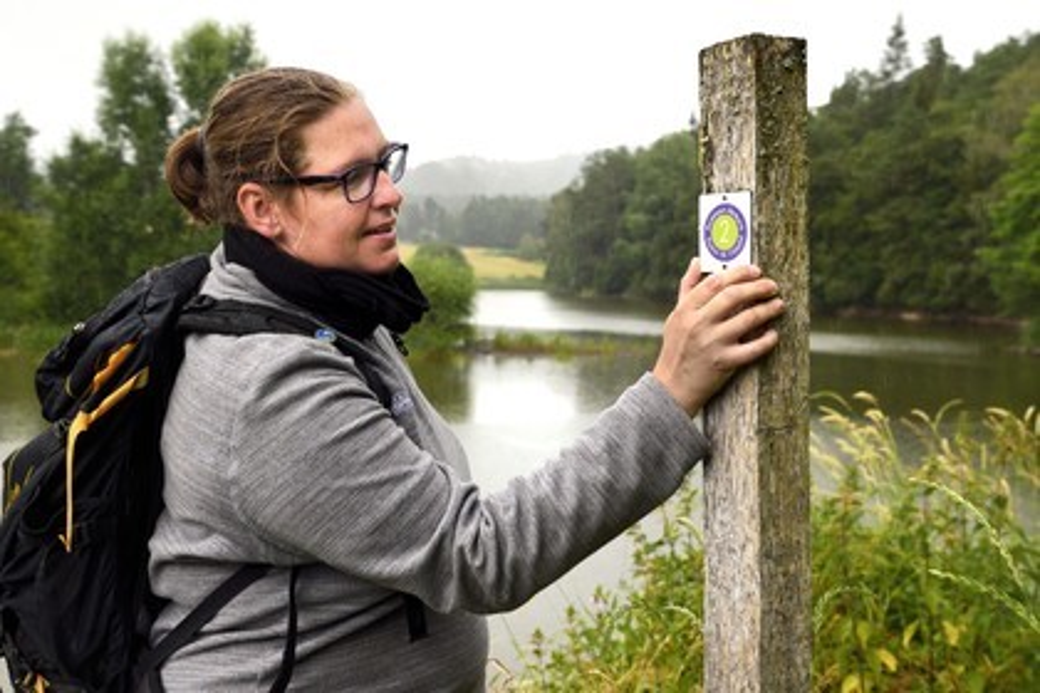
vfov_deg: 31.9
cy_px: 346
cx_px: 520
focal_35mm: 42
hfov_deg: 46.4
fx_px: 1213
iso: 800
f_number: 7.1
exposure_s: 1/320
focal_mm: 42
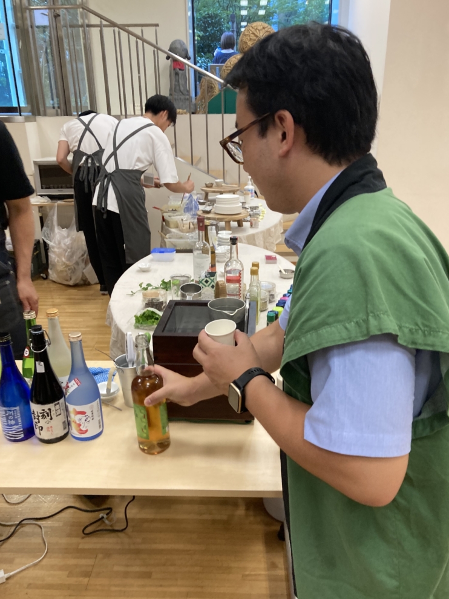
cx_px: 231
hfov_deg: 48.2
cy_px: 298
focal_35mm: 29
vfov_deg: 61.7
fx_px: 501
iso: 125
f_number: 1.8
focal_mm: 3.99
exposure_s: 1/50
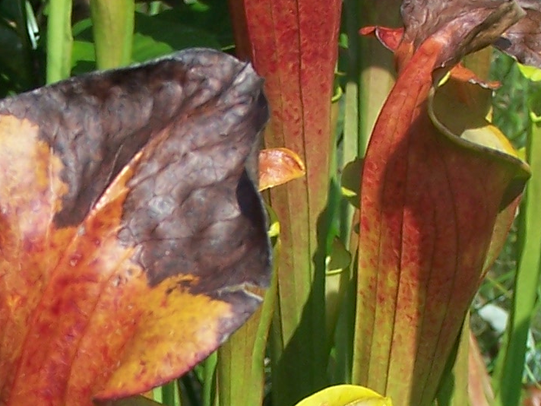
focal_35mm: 165
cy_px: 463
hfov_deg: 11.9
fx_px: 2579
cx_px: 90
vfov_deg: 8.9
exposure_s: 1/500
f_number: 4
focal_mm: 8.5
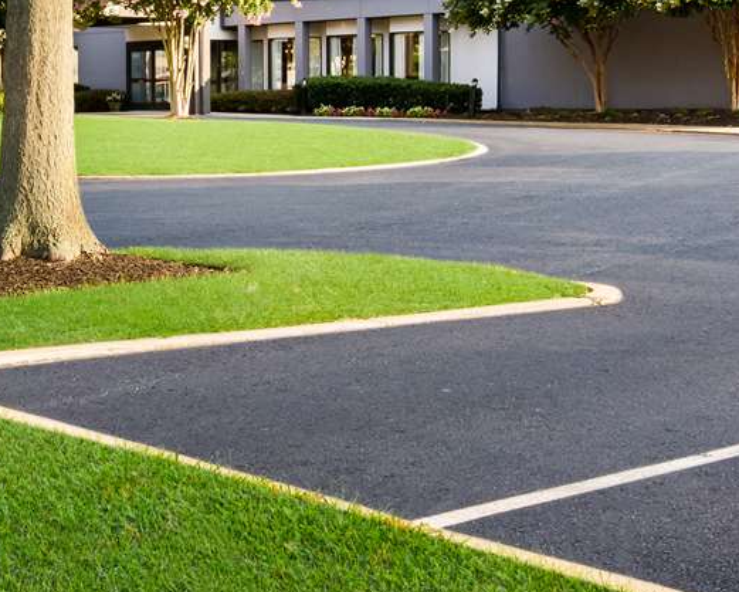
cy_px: 39
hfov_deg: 22.9
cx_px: 70
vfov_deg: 18.6
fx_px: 1772
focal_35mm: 81
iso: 400
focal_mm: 30
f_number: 11
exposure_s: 1/60
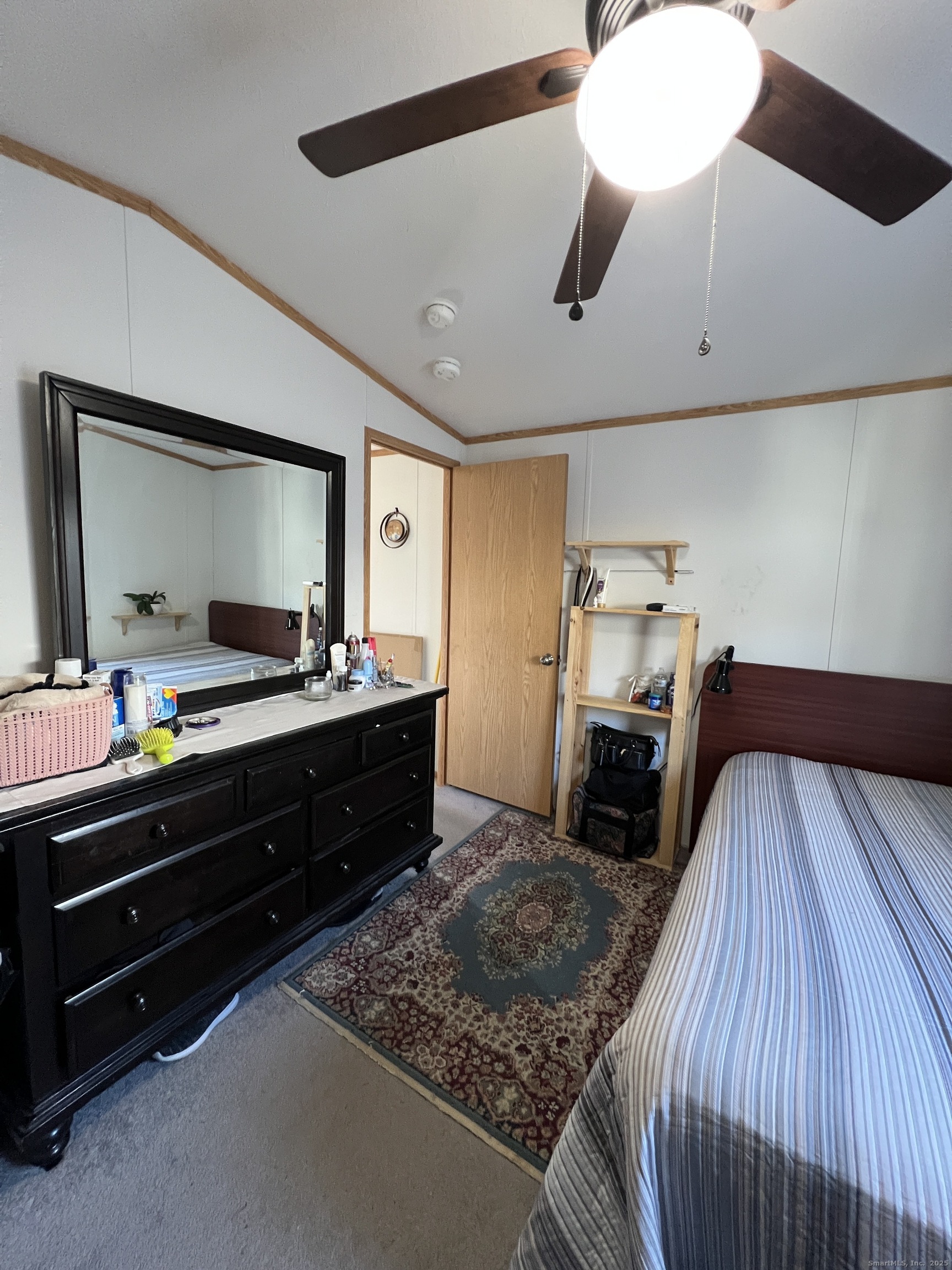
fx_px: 477
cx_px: 476
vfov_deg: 106.2
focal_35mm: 13
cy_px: 635
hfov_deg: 89.9
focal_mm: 1.57
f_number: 1.8
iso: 400
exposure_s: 1/60
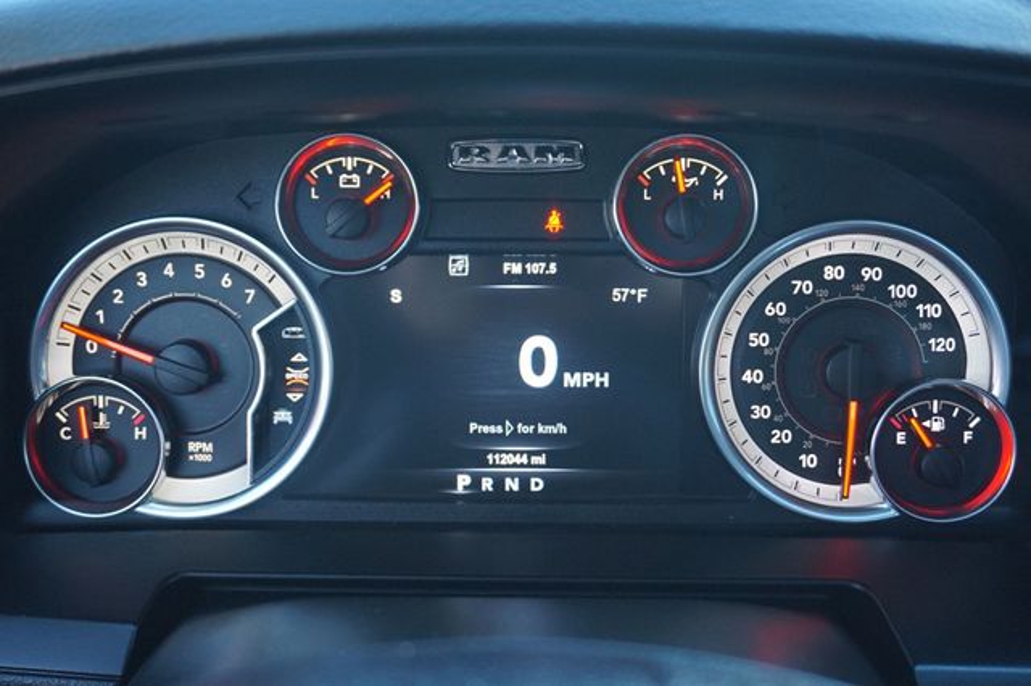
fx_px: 1159
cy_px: 343
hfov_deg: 47.9
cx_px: 516
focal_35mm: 40
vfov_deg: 33.0
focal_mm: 27
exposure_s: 1/60
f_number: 4.5
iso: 1000
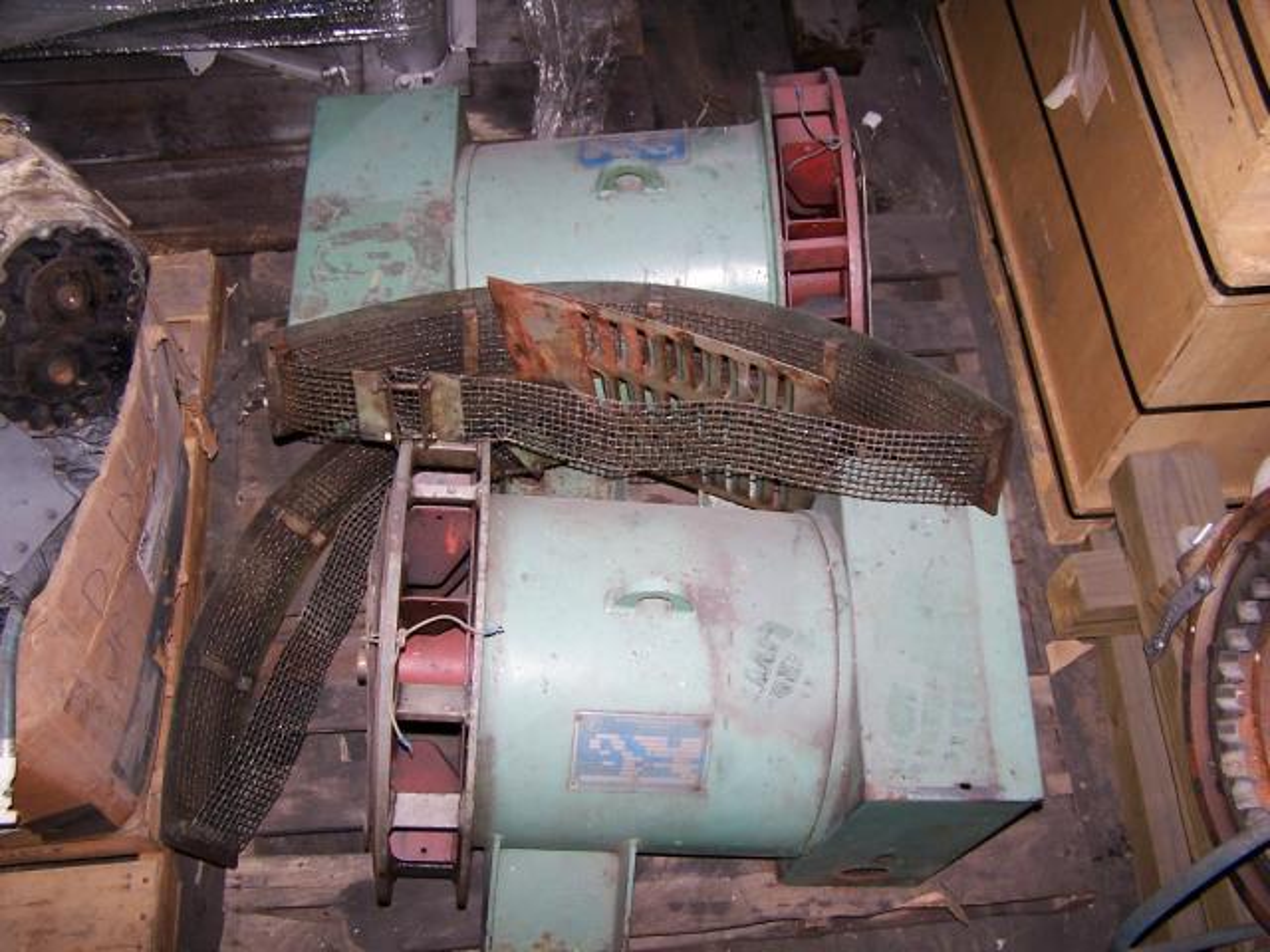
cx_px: 635
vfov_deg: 37.7
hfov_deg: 49.0
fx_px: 1394
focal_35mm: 38
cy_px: 476
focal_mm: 6.3
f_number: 2.8
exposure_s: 1/60
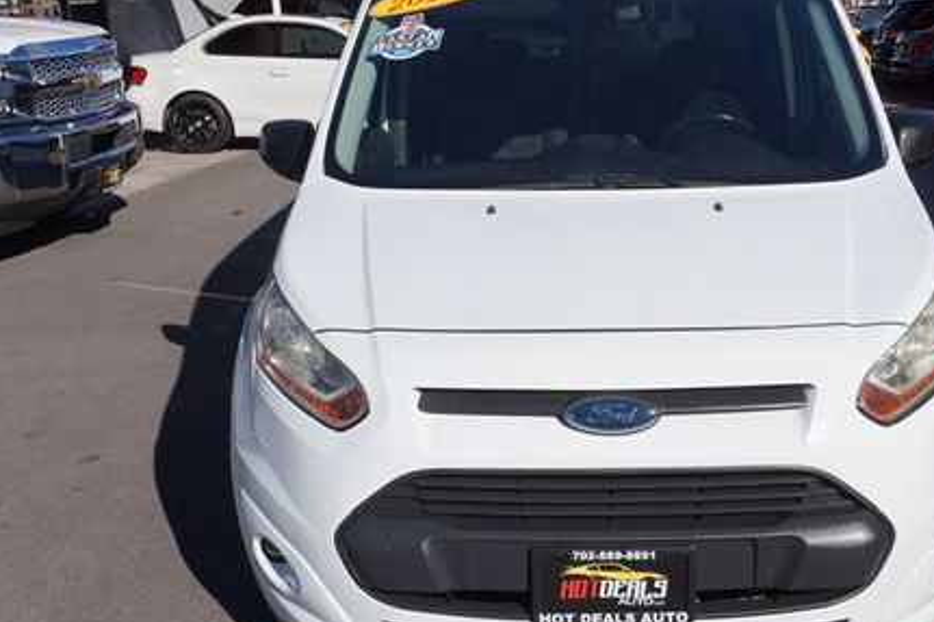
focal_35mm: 47
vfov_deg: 28.8
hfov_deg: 42.0
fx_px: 1212
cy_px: 319
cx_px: 550
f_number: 11
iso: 100
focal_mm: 21
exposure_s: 1/320
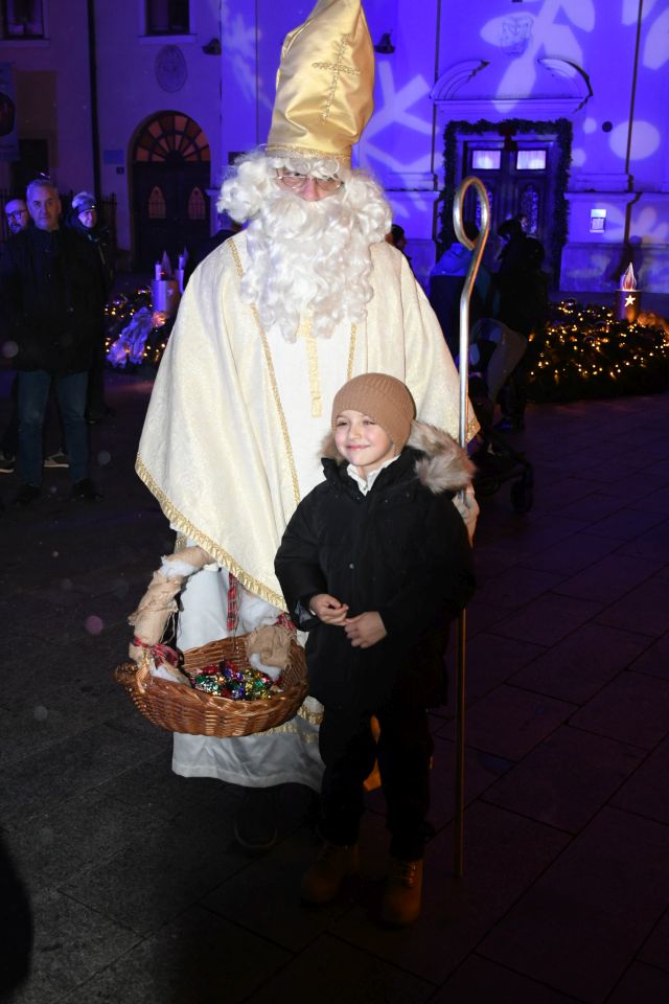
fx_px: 1003
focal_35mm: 36
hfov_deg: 36.9
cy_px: 502
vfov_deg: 53.1
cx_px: 334
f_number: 3.8
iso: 2000
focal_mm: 24
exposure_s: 1/80
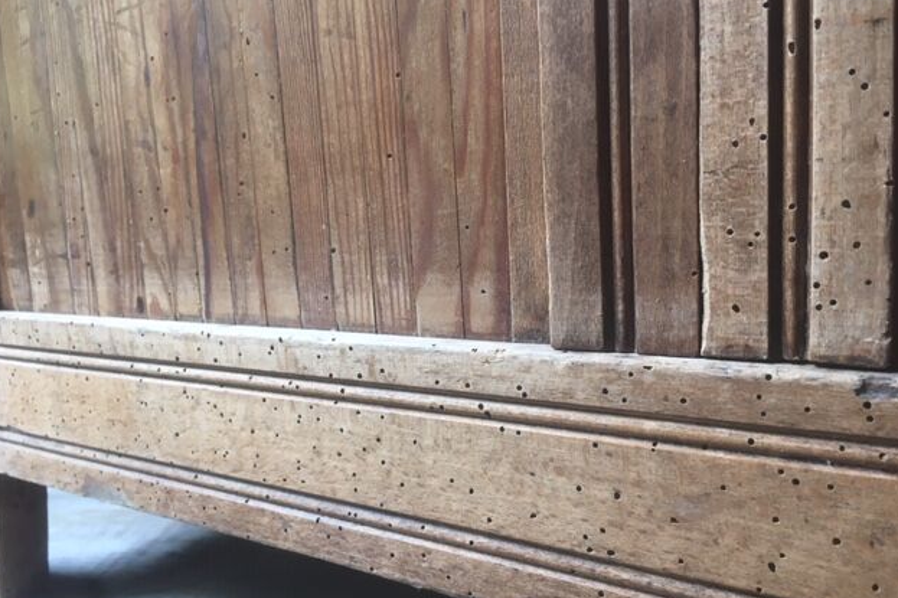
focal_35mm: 31
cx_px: 445
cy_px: 310
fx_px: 773
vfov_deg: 42.3
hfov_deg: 60.3
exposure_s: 1/33
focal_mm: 4.15
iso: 80
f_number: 2.2
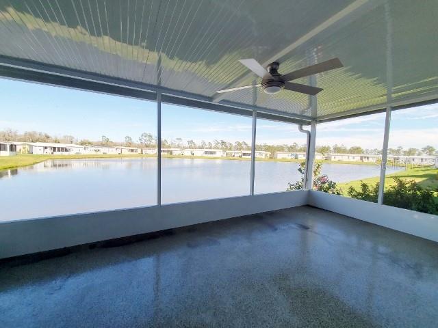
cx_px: 219
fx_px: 164
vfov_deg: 89.9
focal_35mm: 13
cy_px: 164
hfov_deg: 106.2
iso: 50
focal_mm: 1.8
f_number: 2.2
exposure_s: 1/403
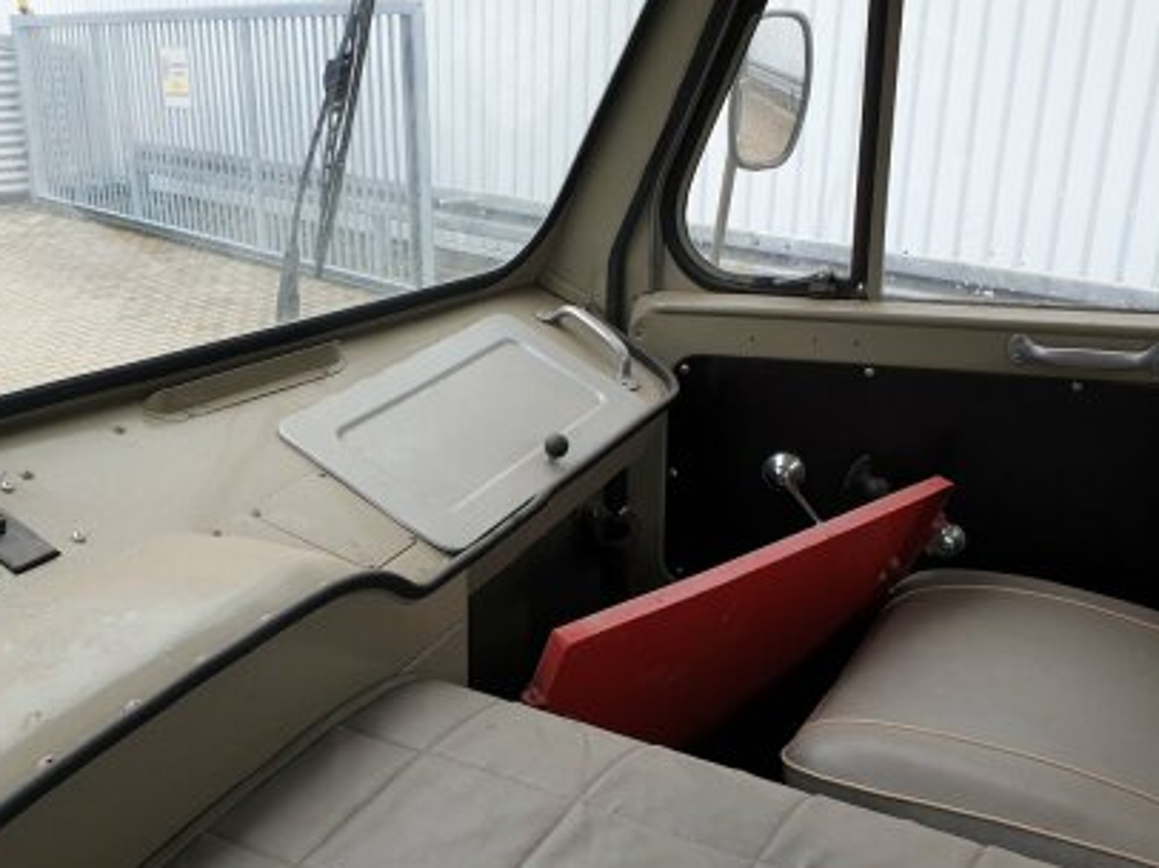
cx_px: 417
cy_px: 585
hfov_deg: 45.3
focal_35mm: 41
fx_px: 1372
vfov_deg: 34.7
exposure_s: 1/411
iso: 50
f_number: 2.4
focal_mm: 4.3
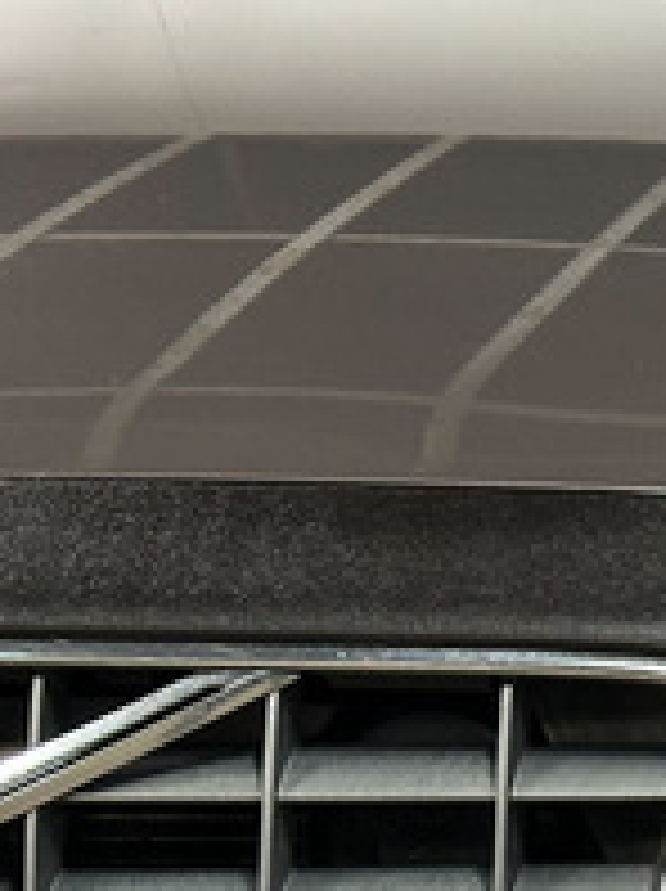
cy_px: 702
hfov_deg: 9.0
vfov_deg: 12.5
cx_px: 1116
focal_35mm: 158
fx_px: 4062
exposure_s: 1/35
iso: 250
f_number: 1.8
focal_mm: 6.86
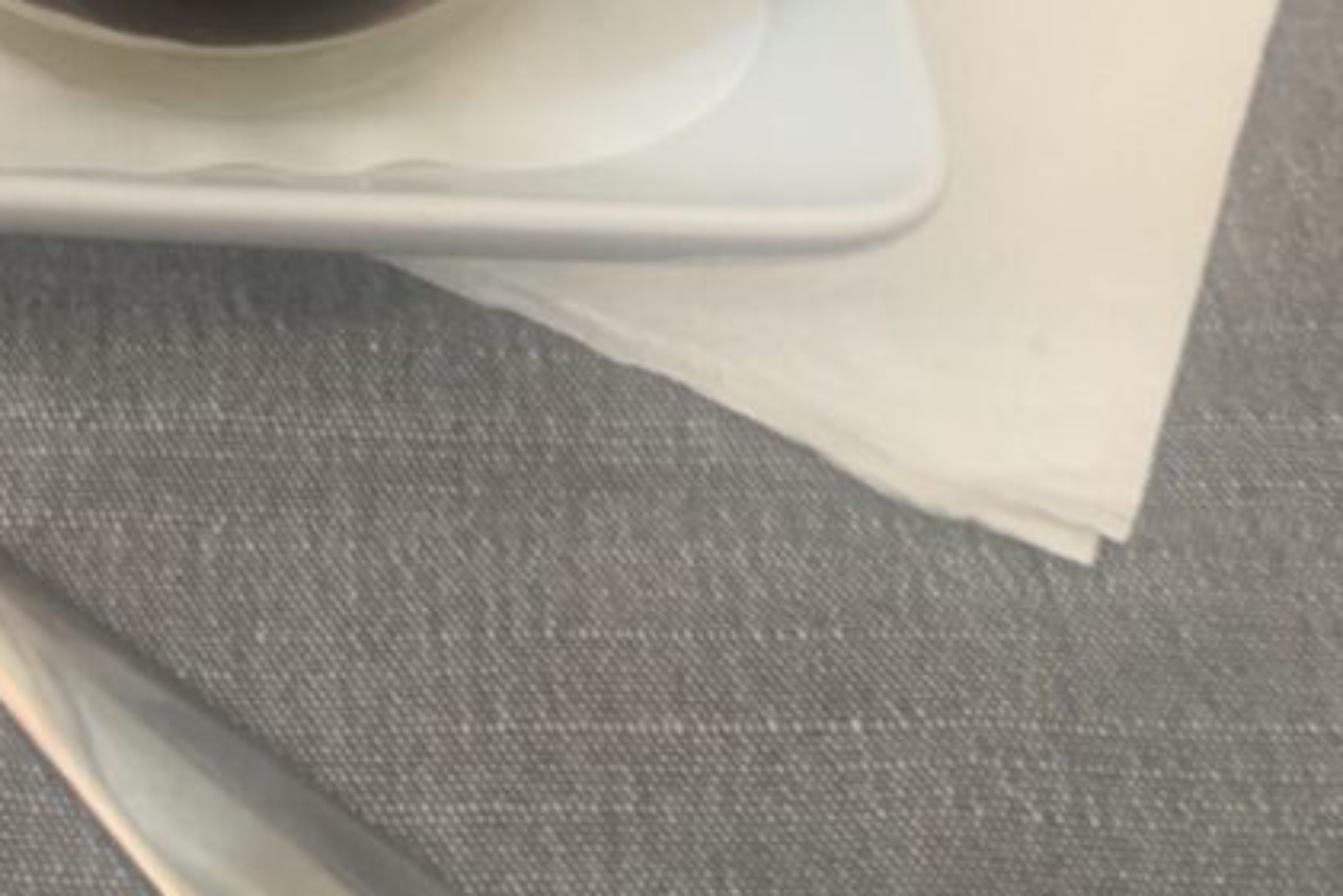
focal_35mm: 66
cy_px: -566
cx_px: 169
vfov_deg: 17.7
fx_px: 2462
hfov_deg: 29.4
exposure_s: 1/56
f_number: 1.8
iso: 400
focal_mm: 4.25
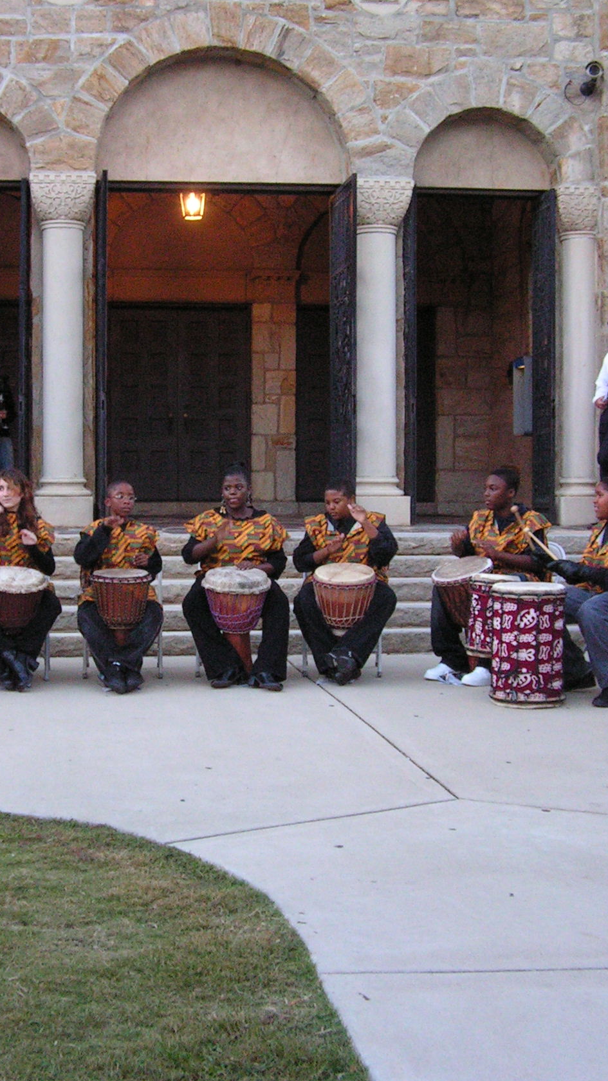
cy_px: 537
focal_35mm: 56
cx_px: 232
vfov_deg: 37.2
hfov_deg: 21.4
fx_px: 1605
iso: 160
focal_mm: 6.3
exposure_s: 1/40
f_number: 2.8
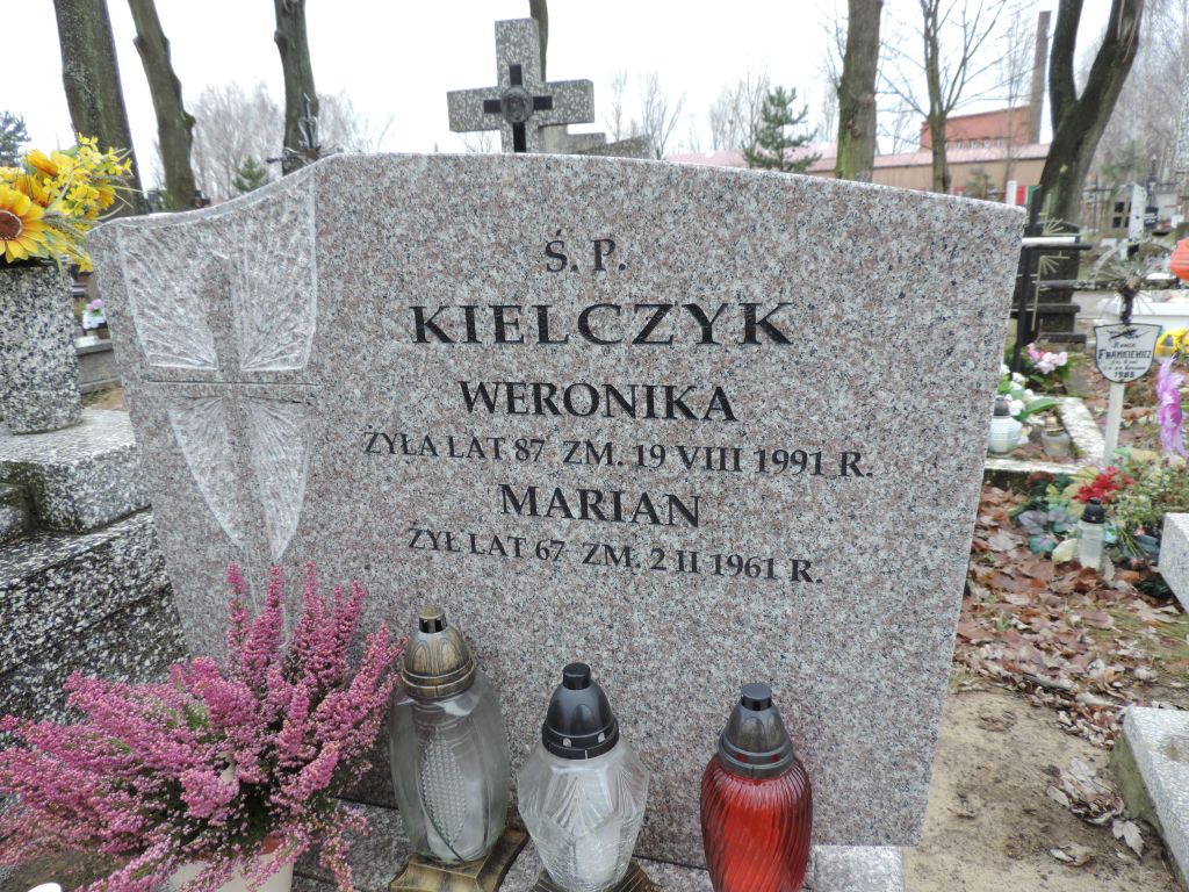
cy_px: 446
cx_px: 594
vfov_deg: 56.8
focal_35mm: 24
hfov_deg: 71.6
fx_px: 824
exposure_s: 1/50
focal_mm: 4.3
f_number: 3
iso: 80
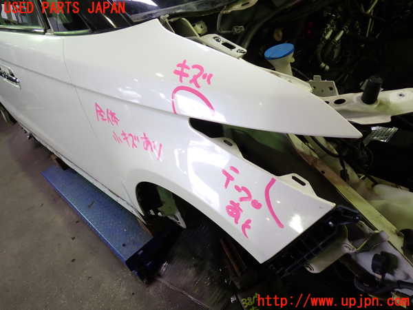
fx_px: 358
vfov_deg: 46.8
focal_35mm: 30
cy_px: 155
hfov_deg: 60.0
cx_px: 206
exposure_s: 1/30
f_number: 2.3
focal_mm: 5.4
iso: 200
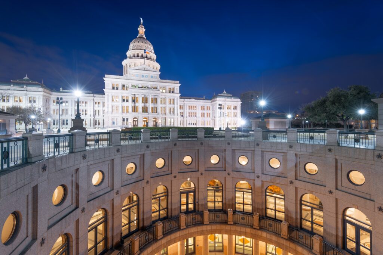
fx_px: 170
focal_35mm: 16
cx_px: 192
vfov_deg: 73.8
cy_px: 128
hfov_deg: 96.7
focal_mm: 16
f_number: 9
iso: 64
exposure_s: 20
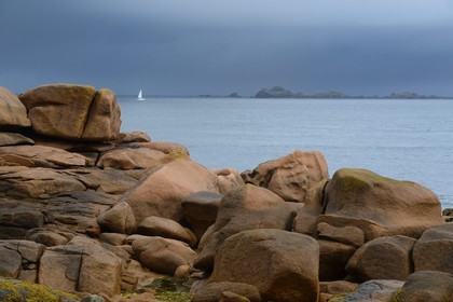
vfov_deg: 9.8
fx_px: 1762
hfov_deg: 14.7
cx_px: 226
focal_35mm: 140
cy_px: 151
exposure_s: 1/320
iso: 400
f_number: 14
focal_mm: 140
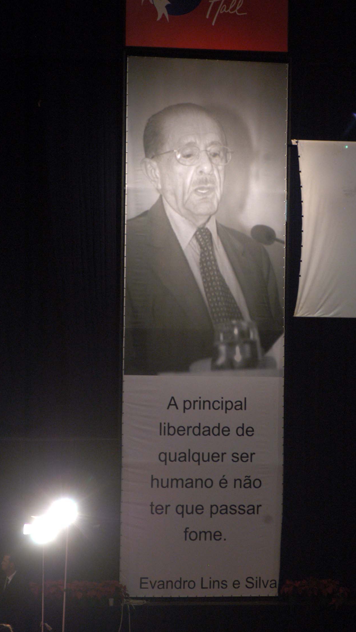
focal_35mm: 126
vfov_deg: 17.0
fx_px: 2114
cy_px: 316
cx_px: 199
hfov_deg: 9.6
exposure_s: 1/80
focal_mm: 80
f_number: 4.5
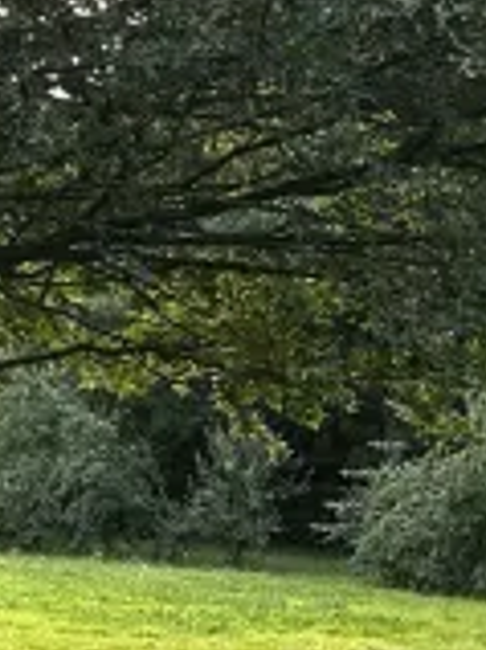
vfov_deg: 18.0
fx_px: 2043
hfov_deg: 11.2
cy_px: 482
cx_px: -698
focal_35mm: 109
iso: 100
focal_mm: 6.86
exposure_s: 1/121
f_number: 1.78
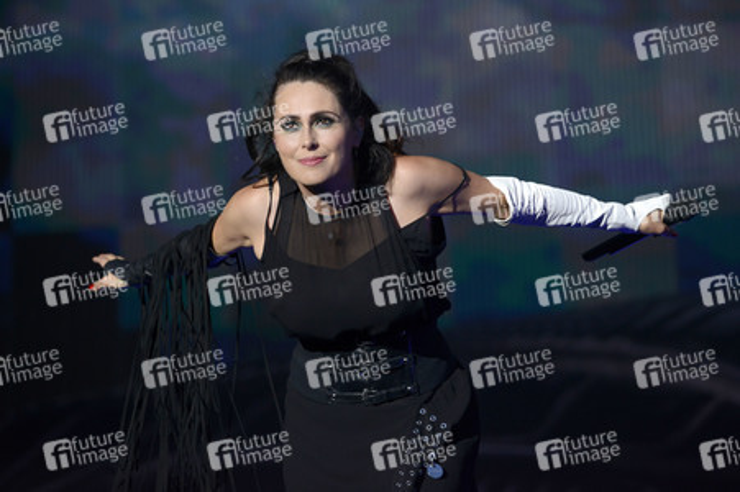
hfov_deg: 17.1
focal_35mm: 120
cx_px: 370
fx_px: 2465
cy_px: 246
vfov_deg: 11.4
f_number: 2.8
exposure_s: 1/250
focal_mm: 120
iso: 1250
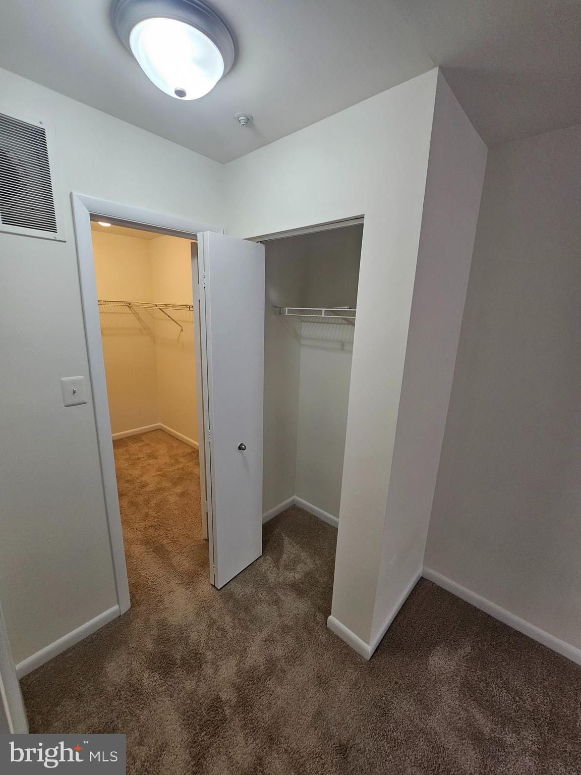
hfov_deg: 89.9
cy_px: 388
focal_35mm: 13
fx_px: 291
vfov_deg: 106.2
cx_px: 290
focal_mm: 2.2
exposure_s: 1/60
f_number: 2.2
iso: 100
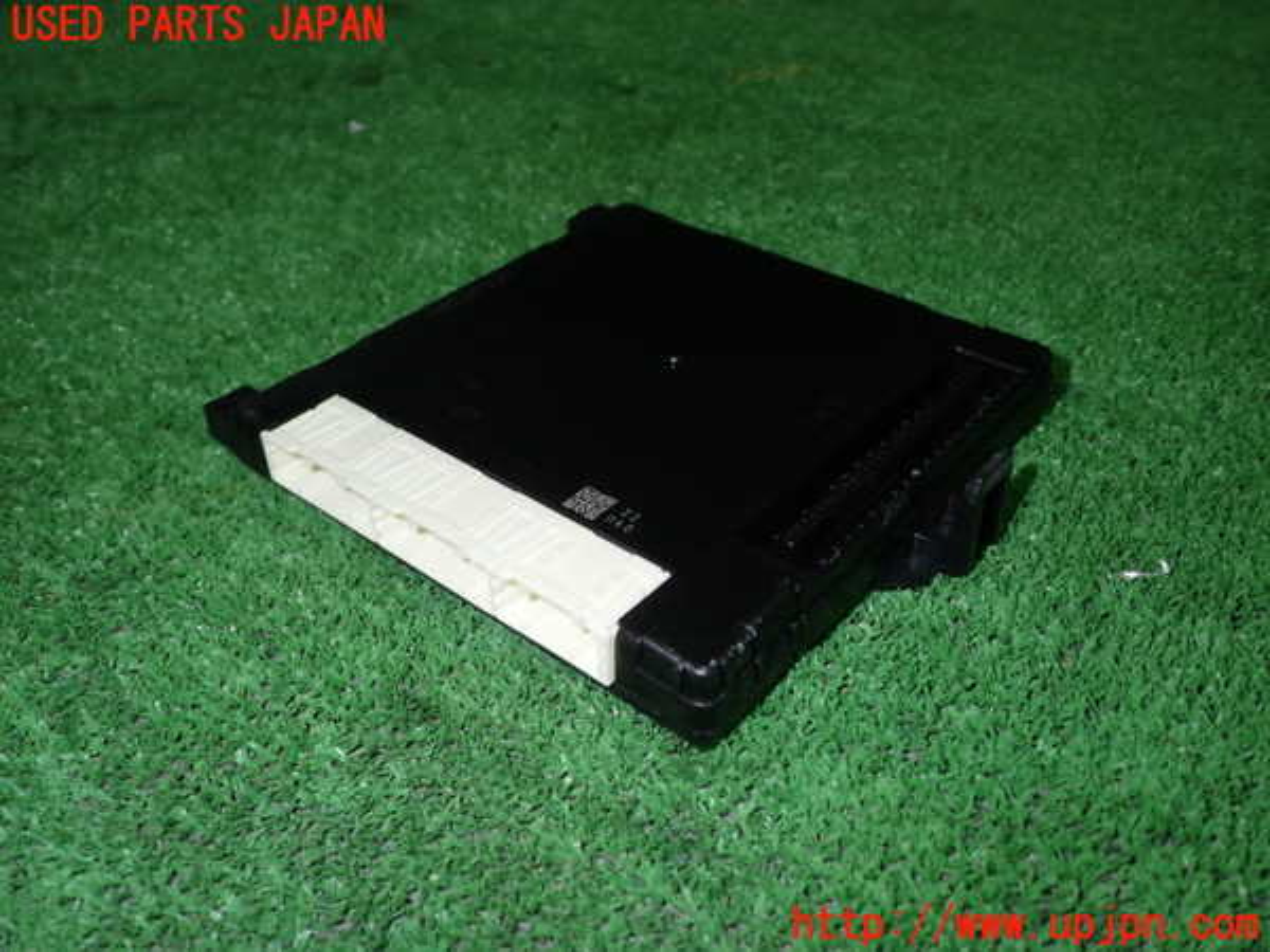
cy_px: 476
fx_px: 1174
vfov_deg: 44.2
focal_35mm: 32
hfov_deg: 56.8
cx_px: 635
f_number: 7.1
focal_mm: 5.79
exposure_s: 1/30
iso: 200
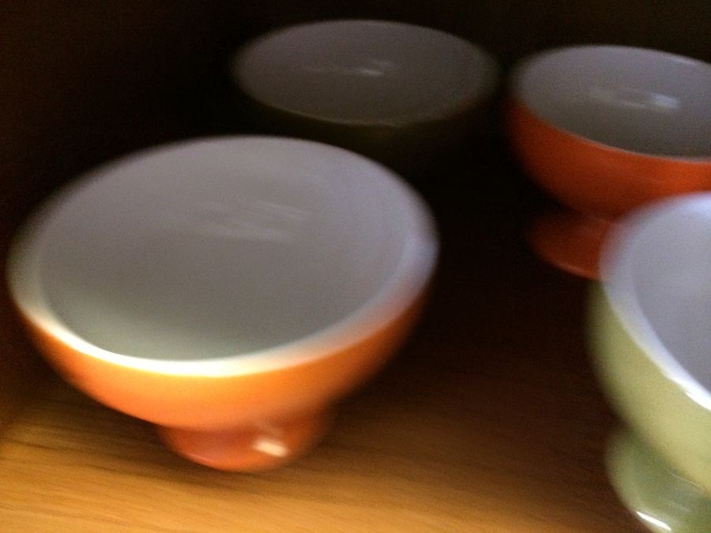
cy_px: 266
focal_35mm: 30
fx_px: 616
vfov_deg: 46.8
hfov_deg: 60.0
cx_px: 356
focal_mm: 4.12
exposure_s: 1/15
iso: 400
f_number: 2.2
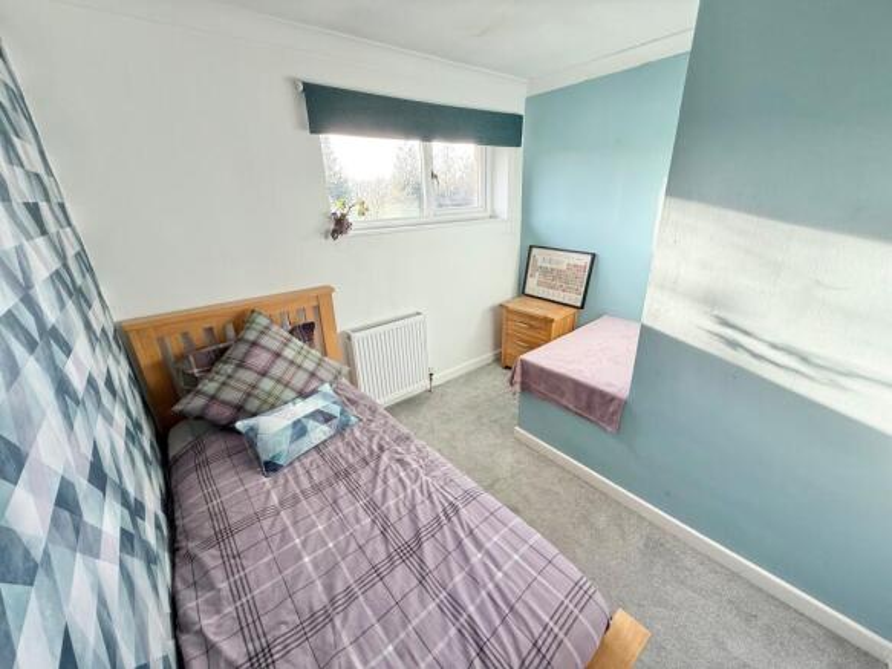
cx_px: 446
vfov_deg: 85.7
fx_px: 361
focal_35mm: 14
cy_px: 334
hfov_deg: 102.1
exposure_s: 1/99
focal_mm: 2.22
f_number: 2.2
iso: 100
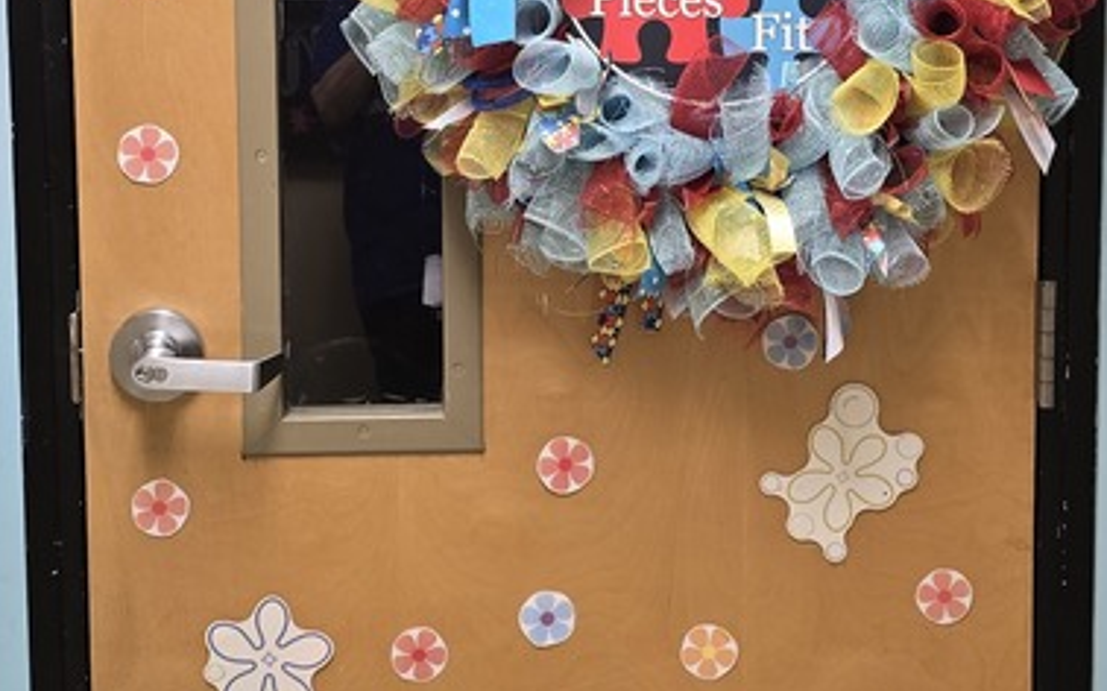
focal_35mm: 66
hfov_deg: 31.1
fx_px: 1991
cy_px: 146
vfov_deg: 19.5
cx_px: 559
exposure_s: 1/120
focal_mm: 6.3
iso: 320
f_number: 1.7
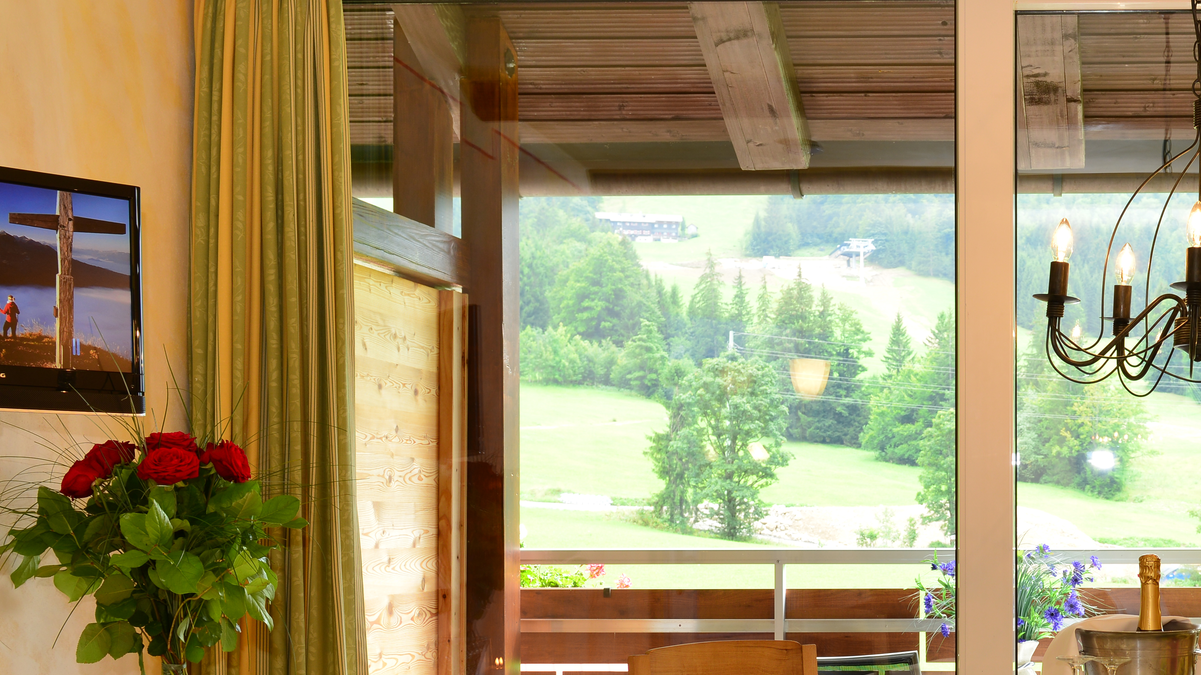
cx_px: 1051
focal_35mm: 64
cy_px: 614
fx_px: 2038
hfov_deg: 31.5
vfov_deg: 18.5
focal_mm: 29
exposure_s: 1/10
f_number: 8
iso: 100
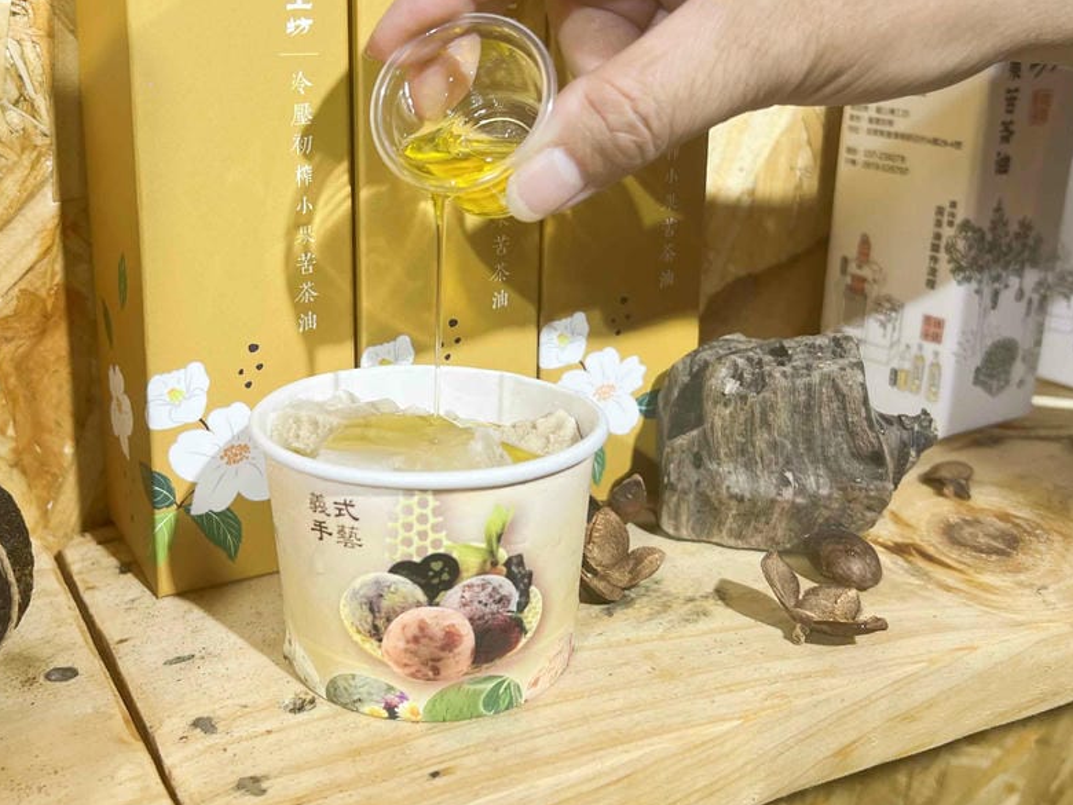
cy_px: 283
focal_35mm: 40
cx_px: 437
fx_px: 1240
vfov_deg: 35.7
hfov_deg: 46.6
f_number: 1.5
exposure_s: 1/326
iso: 50
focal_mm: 5.7
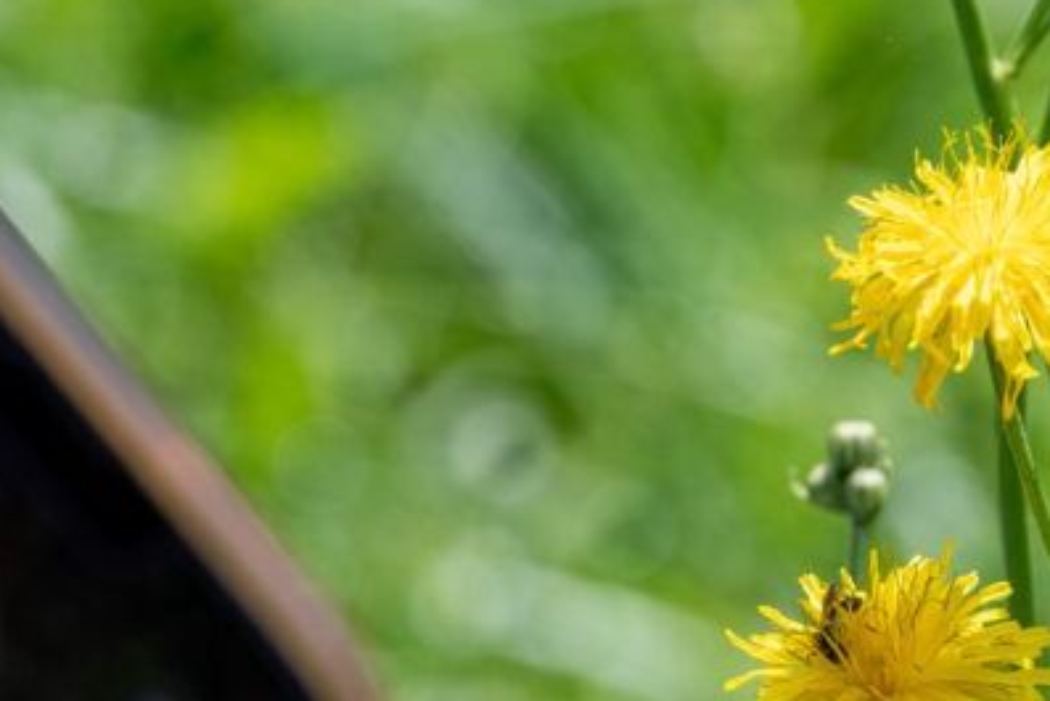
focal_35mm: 580
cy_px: 464
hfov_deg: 3.6
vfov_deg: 2.4
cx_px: 333
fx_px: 16922
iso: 200
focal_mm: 150
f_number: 7.1
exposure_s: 1/400
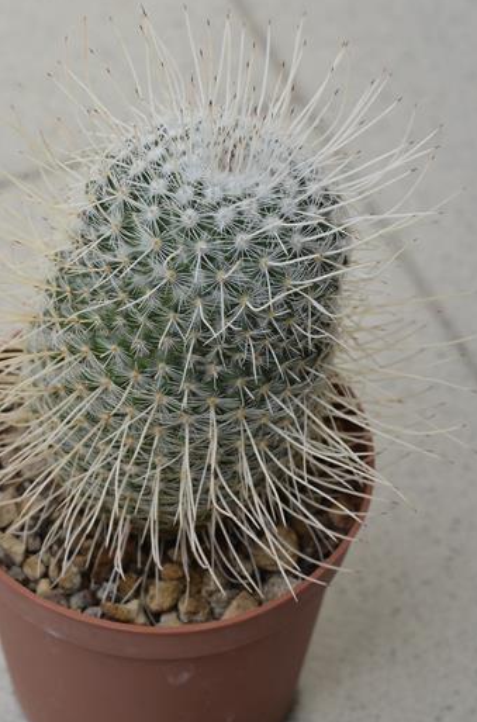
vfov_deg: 13.0
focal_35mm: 158
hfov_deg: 8.6
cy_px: 369
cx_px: 210
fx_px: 3159
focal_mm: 90
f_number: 11
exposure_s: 1/100
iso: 125
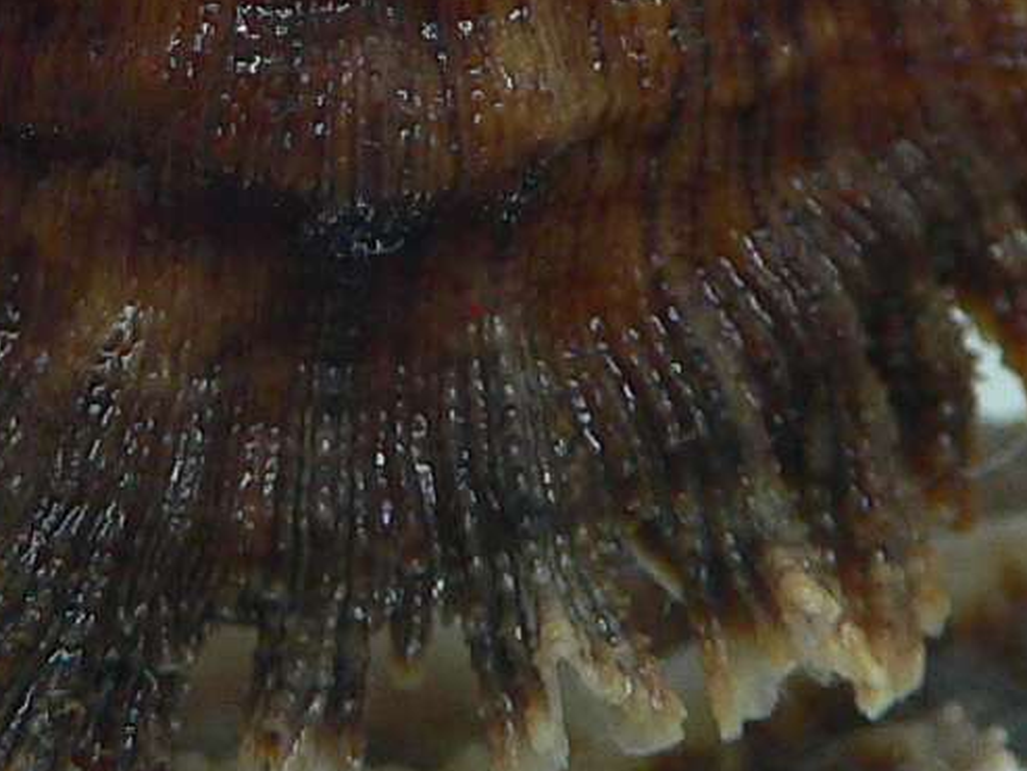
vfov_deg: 10.3
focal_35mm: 143
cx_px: 237
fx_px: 4244
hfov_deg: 13.7
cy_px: -2
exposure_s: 1/60
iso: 100
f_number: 2.8
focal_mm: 4.6
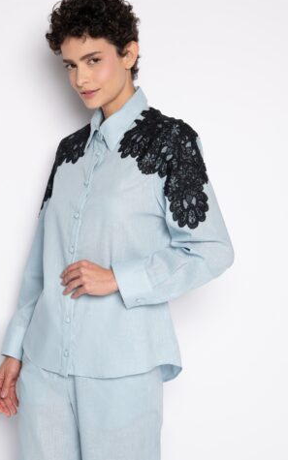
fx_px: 728
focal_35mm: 58
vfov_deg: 35.1
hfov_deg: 22.3
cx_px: 102
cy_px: 239
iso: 200
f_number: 5.6
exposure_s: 1/160
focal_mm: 45
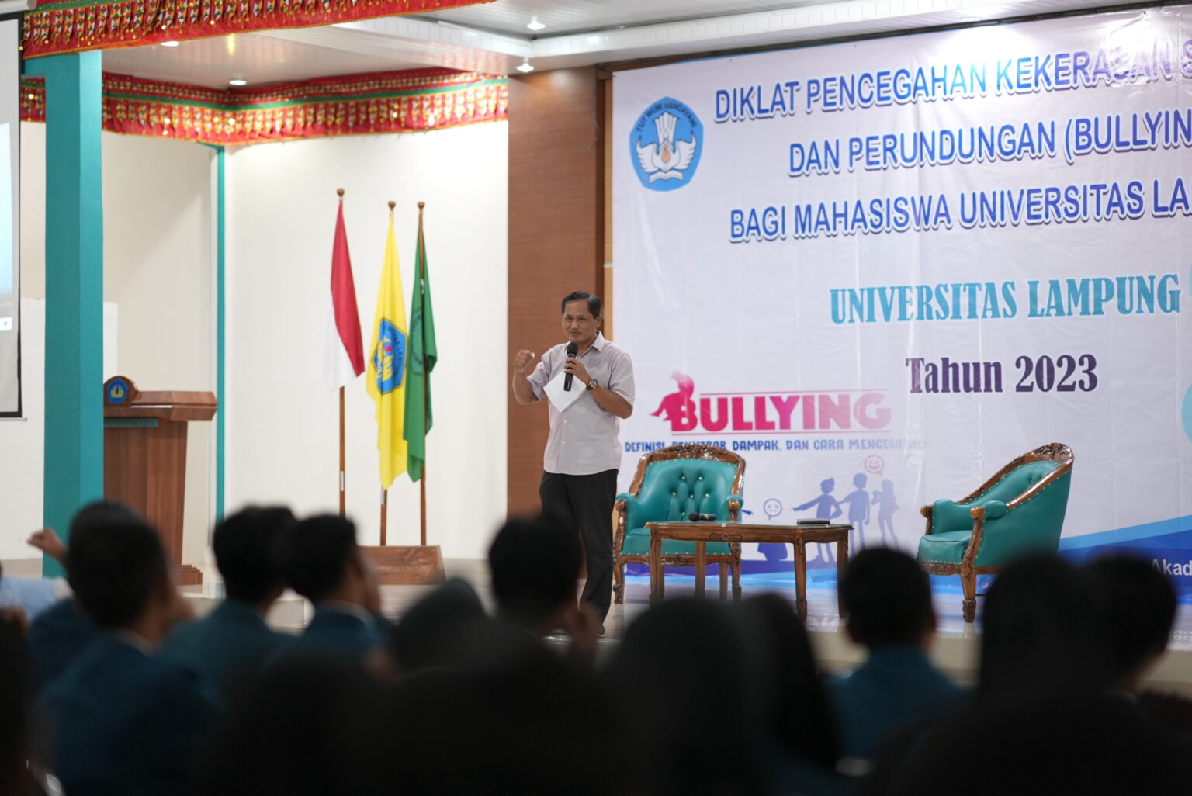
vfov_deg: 16.1
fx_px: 2816
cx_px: 596
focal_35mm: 85
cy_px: 398
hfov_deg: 23.9
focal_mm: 85
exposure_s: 1/100
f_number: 1.4
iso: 640
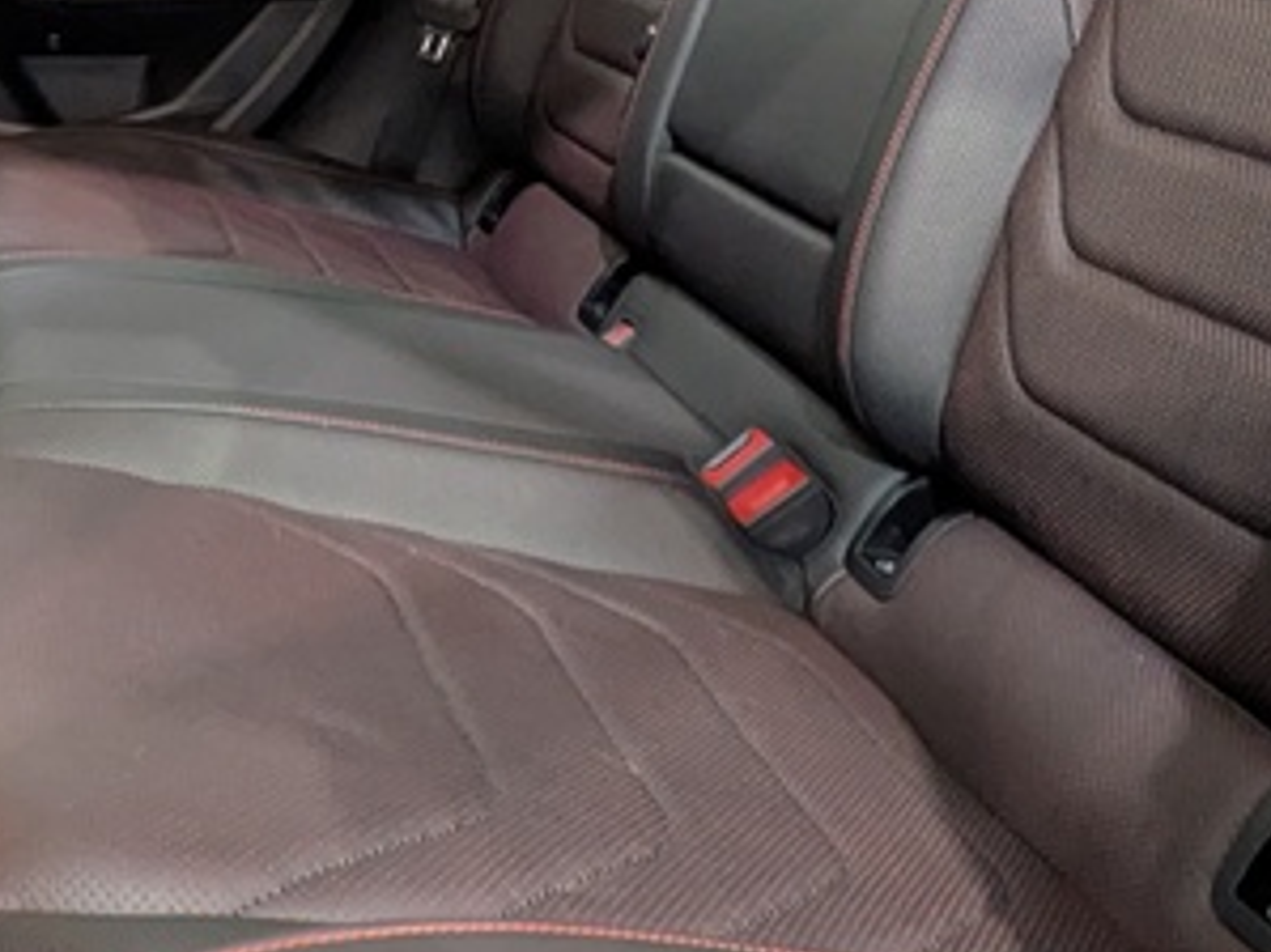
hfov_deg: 39.0
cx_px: 378
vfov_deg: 29.0
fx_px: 1762
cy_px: 89
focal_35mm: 48
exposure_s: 1/24
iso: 79
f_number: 2.2
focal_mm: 1.83
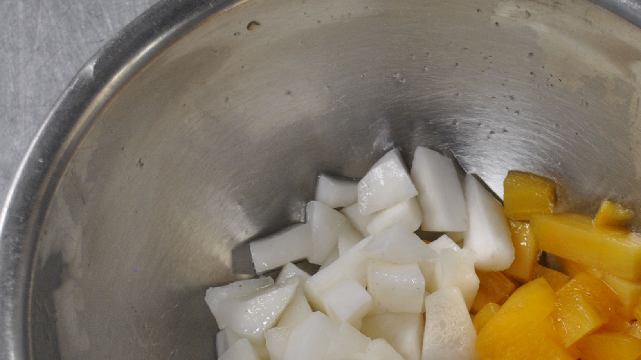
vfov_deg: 10.1
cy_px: 374
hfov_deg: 17.9
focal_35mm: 119
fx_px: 2022
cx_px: 450
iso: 400
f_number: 4.8
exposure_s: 1/20
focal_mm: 32
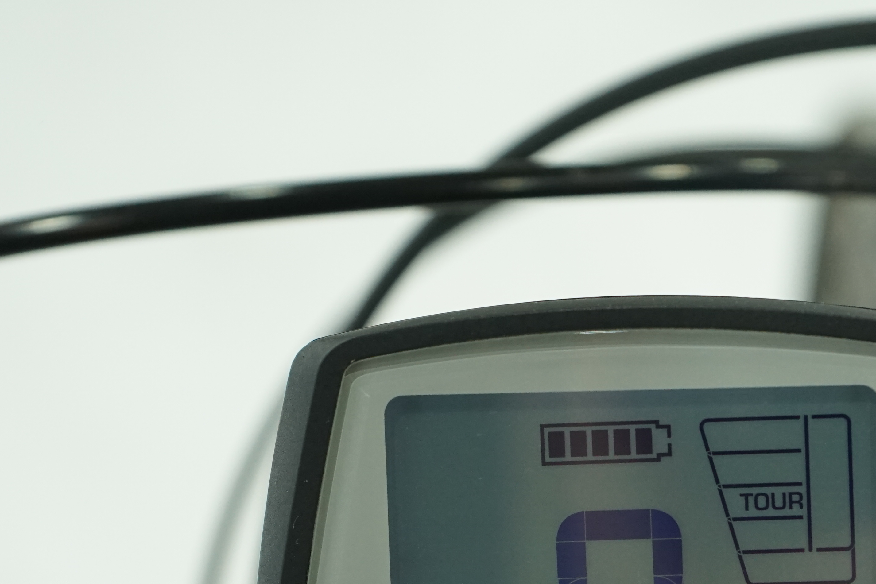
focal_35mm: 103
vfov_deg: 13.1
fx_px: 2506
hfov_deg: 19.7
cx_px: 658
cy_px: 606
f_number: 5.6
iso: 1600
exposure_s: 1/200
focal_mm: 49
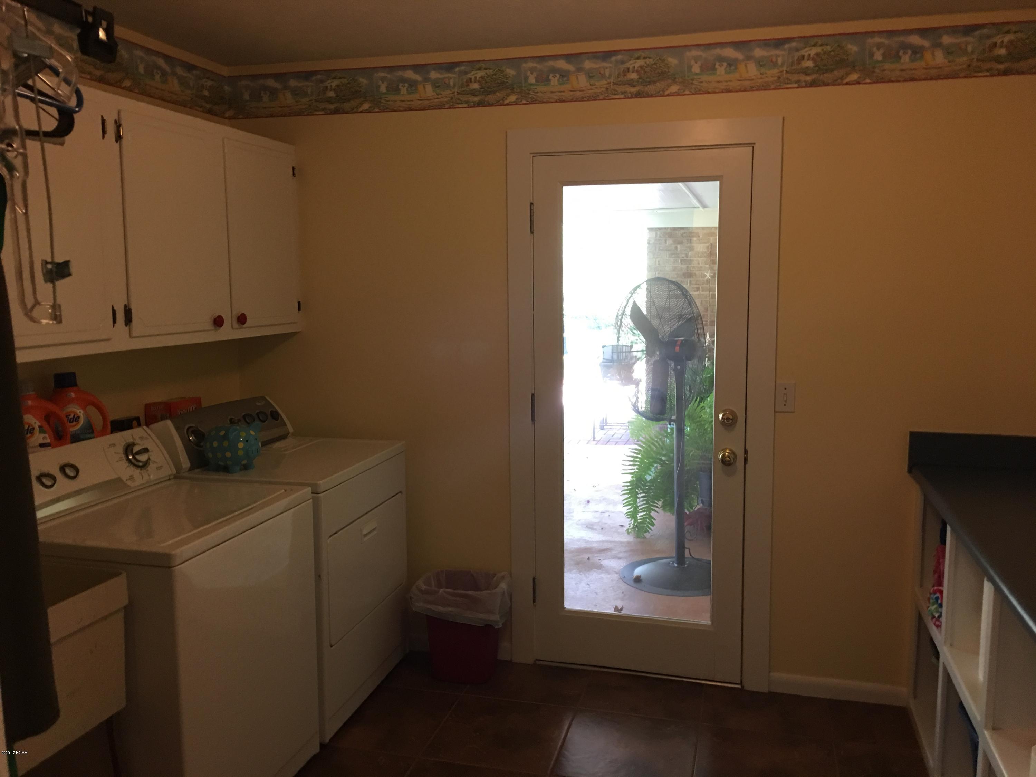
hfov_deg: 61.7
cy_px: 388
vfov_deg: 48.2
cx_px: 518
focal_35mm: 29
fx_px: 868
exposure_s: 1/15
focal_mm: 4.15
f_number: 2.2
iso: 64
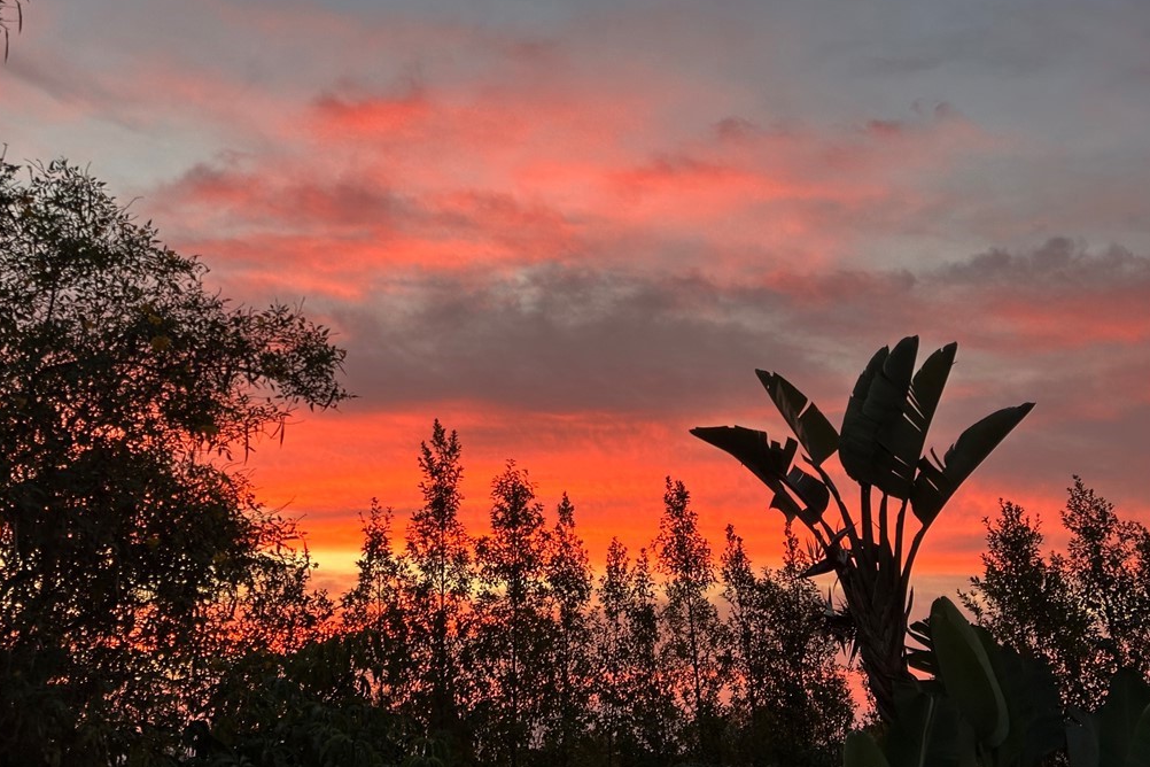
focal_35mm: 51
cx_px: 570
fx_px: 1629
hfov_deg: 38.9
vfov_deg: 26.5
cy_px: 405
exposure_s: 1/49
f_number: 1.78
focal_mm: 6.86
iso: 250
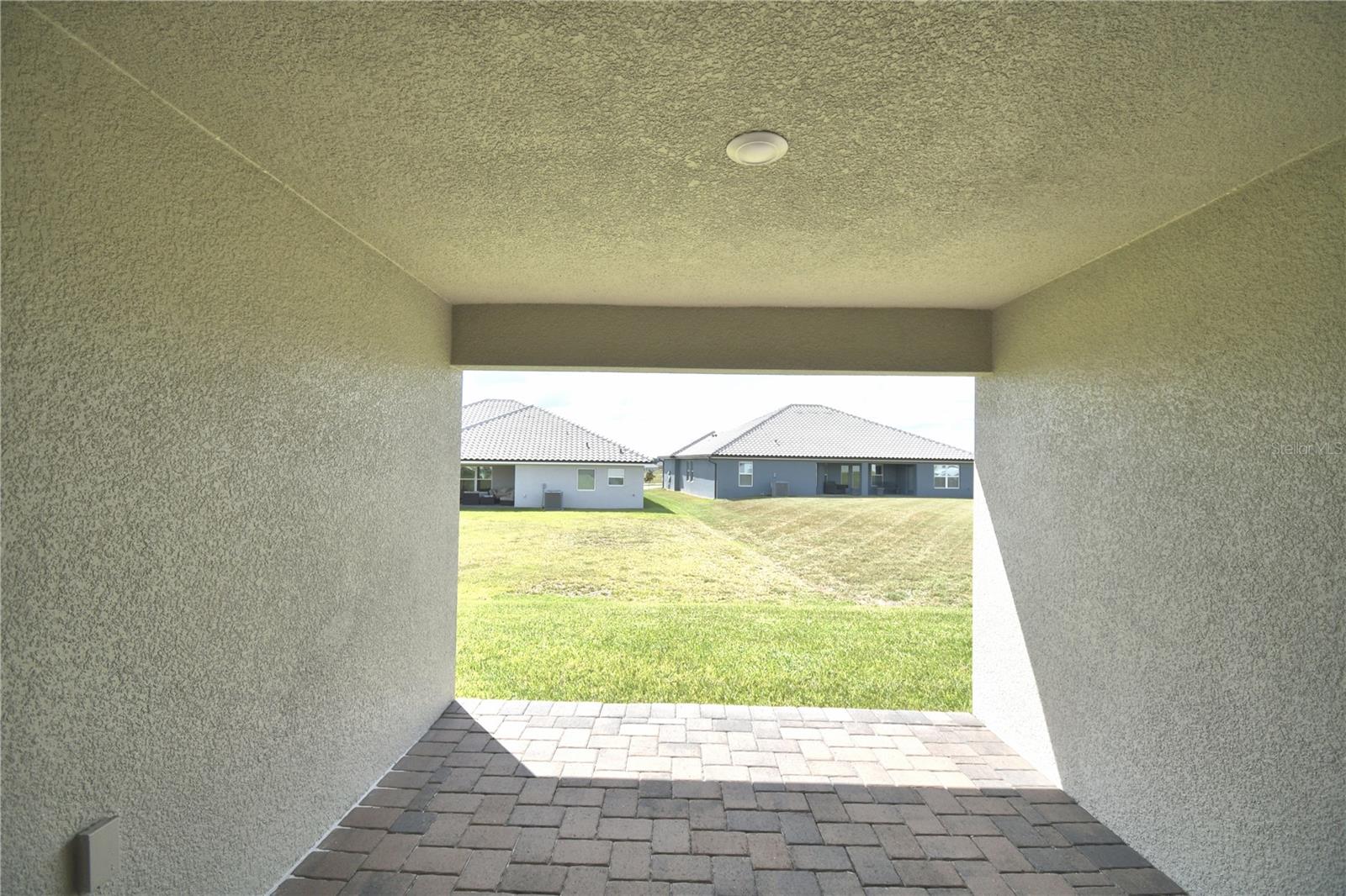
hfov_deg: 100.4
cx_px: 673
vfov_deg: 77.3
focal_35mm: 15
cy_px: 448
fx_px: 561
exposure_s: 1/800
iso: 100
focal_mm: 10
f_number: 4.5
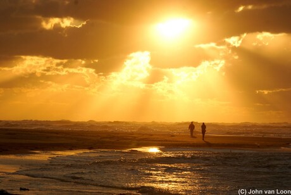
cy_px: 98
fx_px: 1821
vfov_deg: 6.1
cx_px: 146
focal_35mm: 225
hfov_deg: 9.1
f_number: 10
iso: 200
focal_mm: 150
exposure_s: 1/250
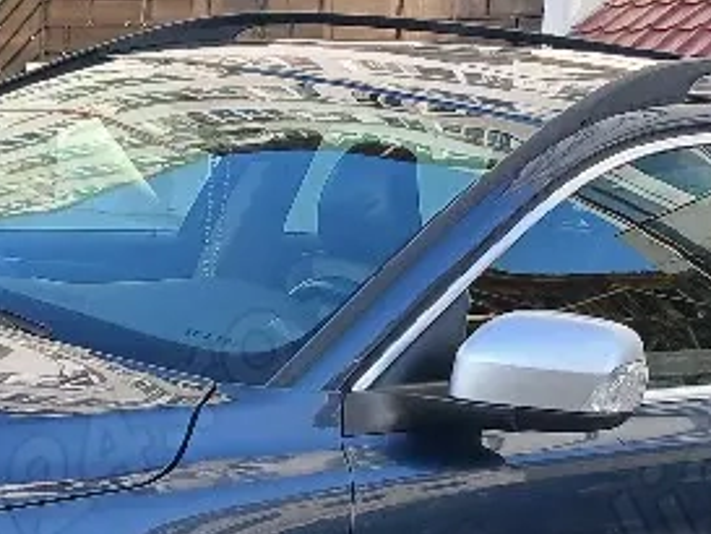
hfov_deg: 19.7
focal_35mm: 99
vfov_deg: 14.7
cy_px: 537
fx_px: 2034
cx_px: 188
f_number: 1.8
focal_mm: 3.98
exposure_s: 1/185
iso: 20
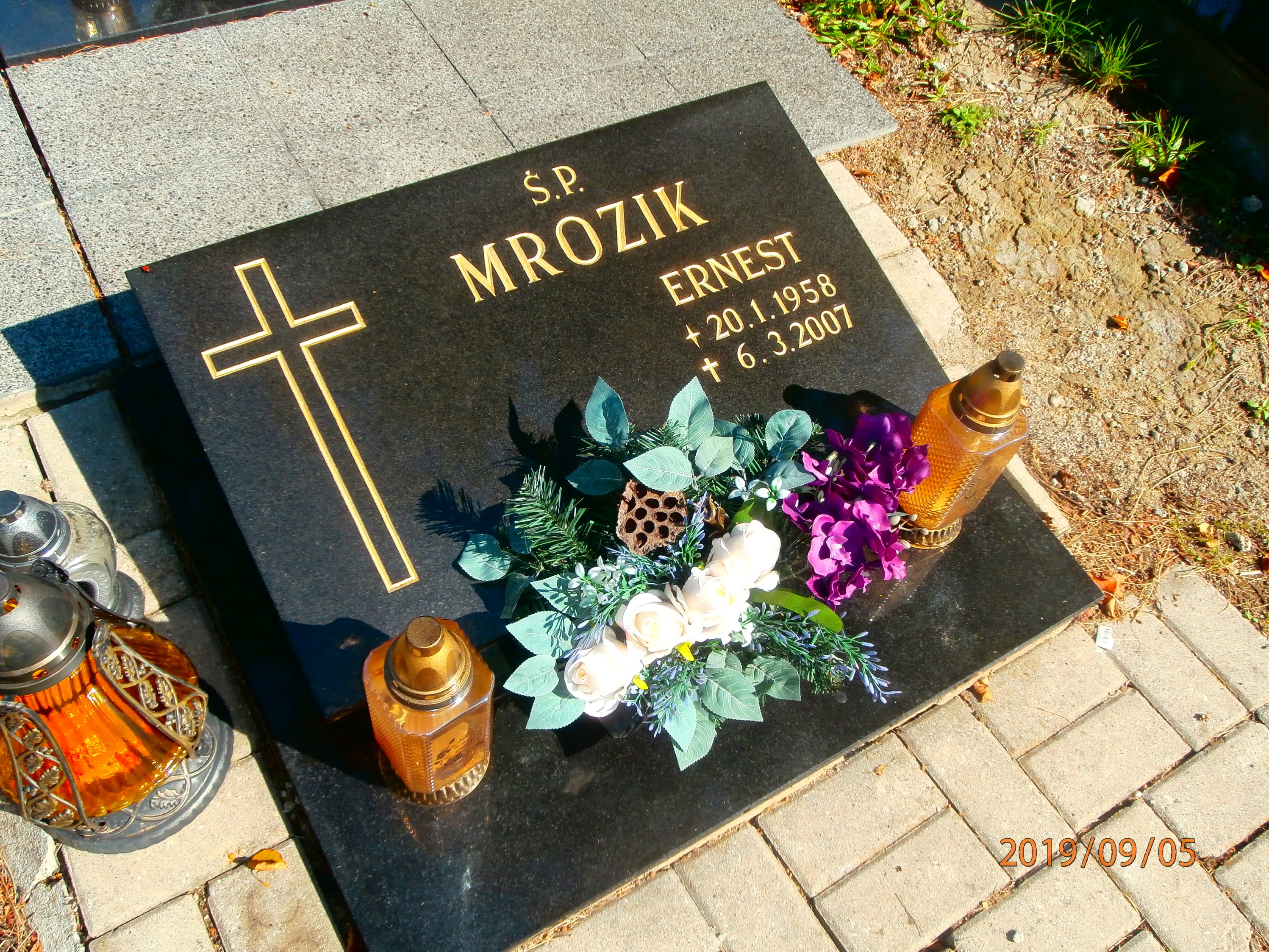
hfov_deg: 60.0
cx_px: 634
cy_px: 476
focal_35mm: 30
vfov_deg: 46.8
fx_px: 1100
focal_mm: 5.36
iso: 100
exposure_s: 1/500
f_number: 3.5
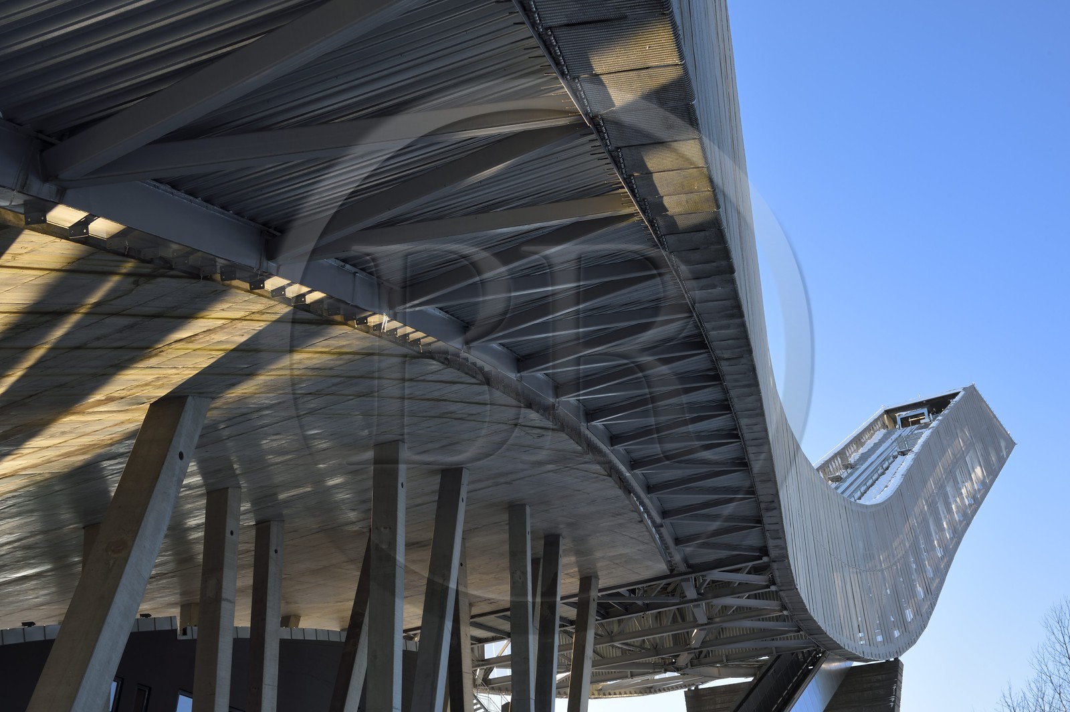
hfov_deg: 44.5
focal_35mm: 44
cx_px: 535
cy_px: 356
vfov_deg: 30.5
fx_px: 1307
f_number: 16
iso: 200
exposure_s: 1/30
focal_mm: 44
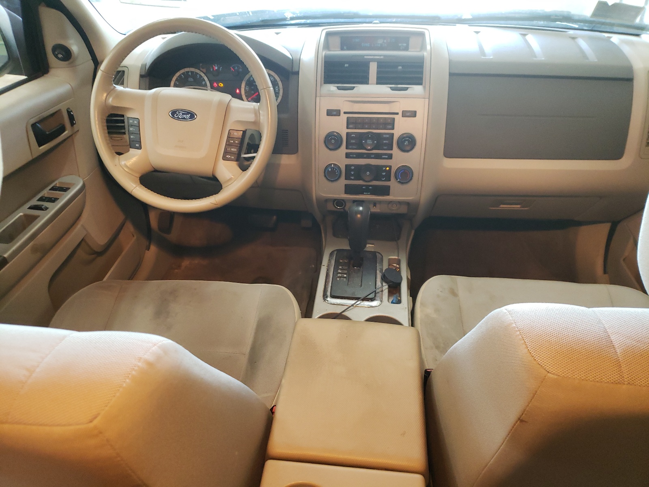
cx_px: 324
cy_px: 244
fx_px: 487
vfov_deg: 53.1
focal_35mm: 26
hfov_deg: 67.3
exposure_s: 1/30
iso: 262
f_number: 1.5
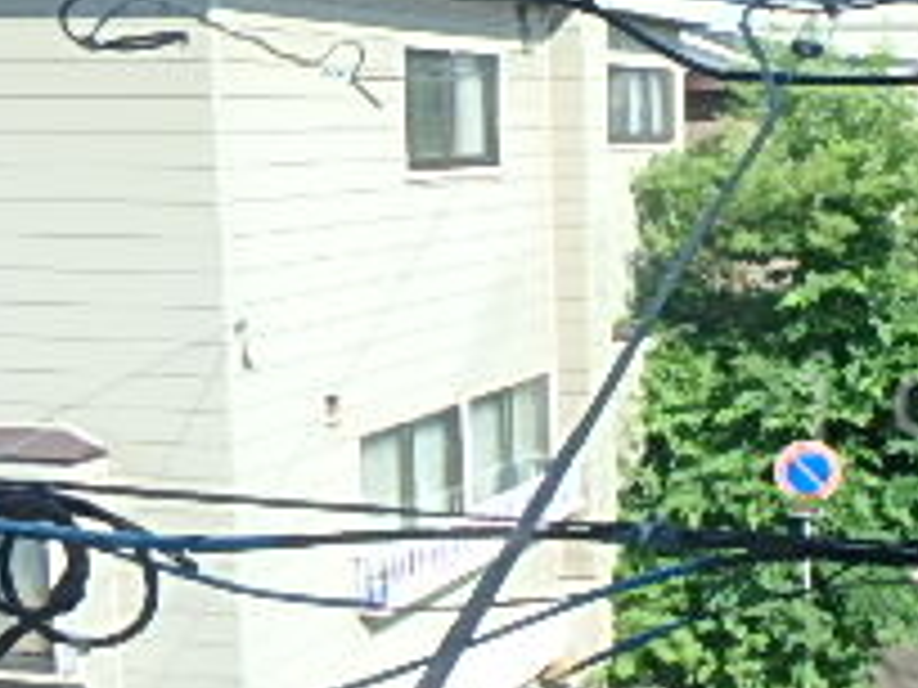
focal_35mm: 66
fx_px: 1750
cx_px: 1098
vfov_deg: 22.2
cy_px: 405
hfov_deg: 26.2
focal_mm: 3.7
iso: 125
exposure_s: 1/320
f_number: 3.5
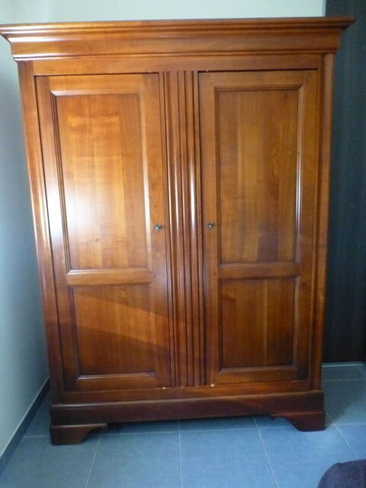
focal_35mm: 25
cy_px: 244
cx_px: 183
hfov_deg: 54.9
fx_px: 352
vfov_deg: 69.4
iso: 1600
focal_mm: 4.3
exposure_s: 1/60
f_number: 3.3
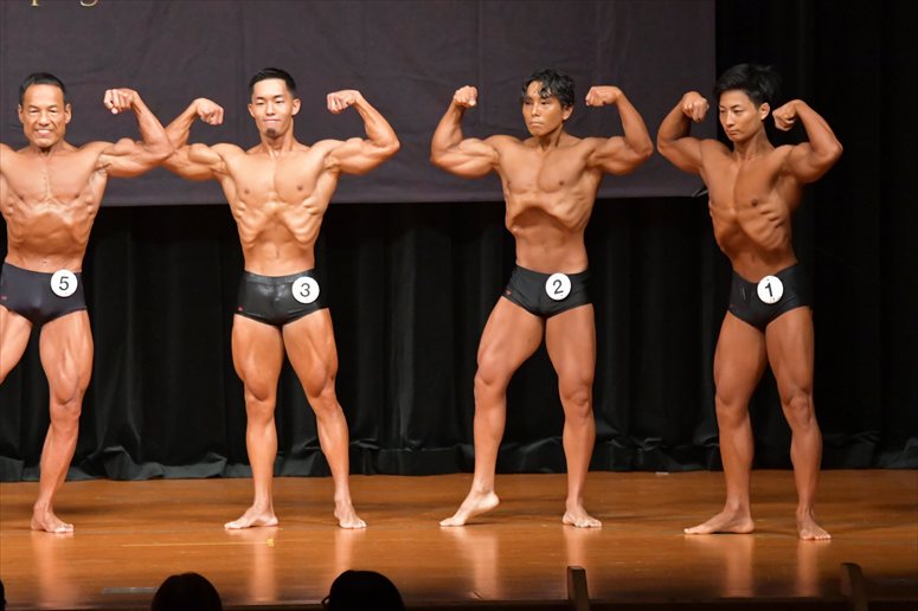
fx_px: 6499
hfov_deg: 8.1
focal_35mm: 255
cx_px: 459
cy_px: 306
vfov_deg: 5.4
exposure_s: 1/400
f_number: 5.6
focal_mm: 170
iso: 8000
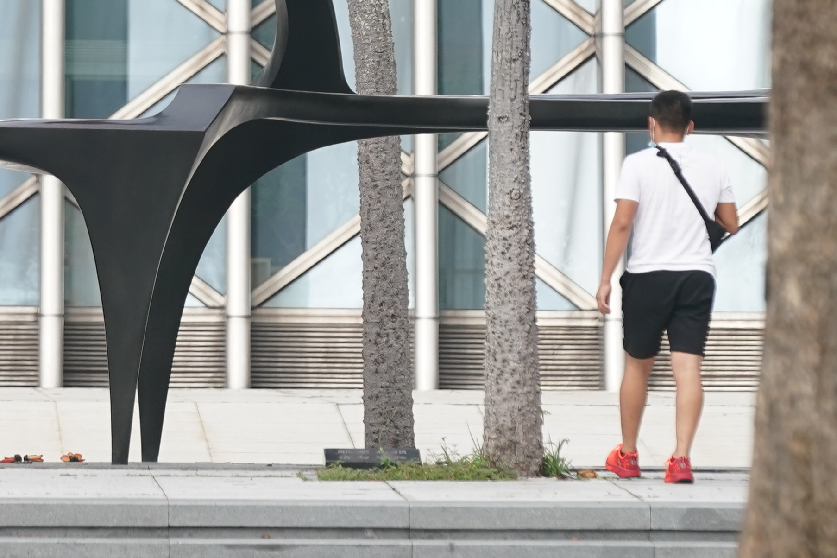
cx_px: 368
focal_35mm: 634
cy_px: -21
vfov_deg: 2.2
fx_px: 14737
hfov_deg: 3.3
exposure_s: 1/2500
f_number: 3.5
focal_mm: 194
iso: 400
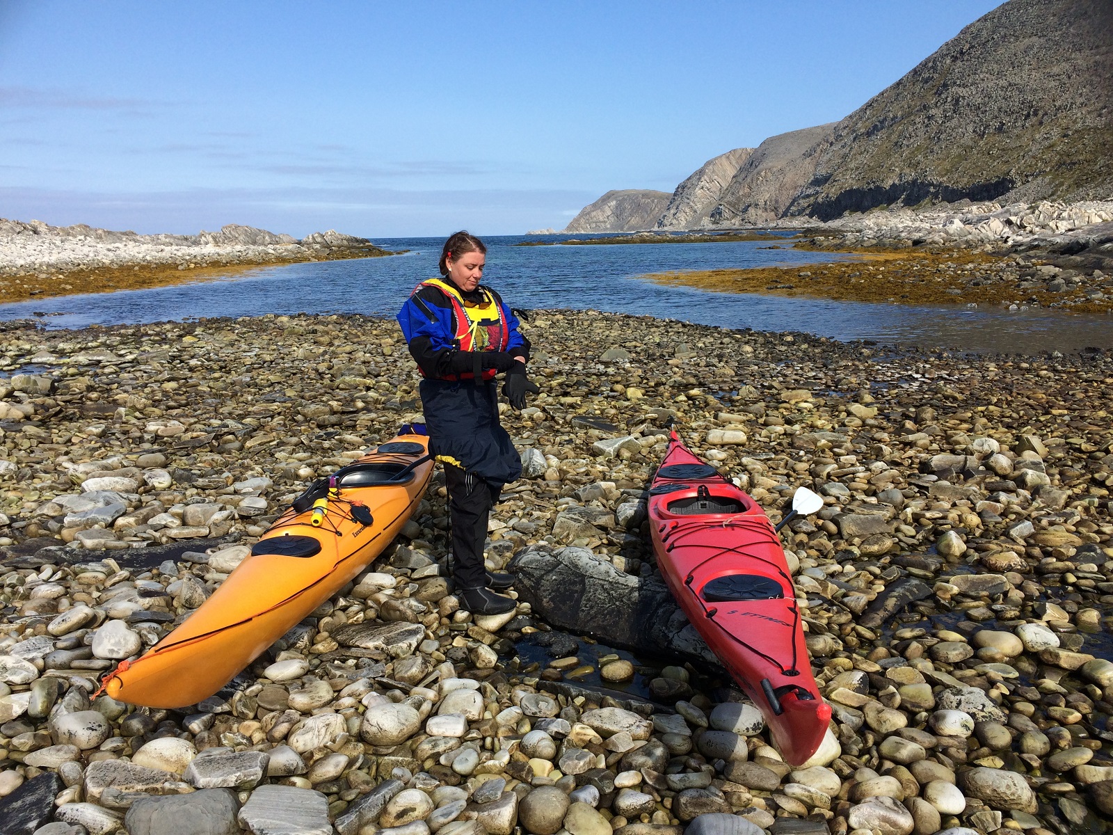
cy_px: 418
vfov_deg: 48.2
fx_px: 932
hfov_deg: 61.7
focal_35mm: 29
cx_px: 556
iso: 32
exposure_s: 1/2053
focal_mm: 4.15
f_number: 2.2
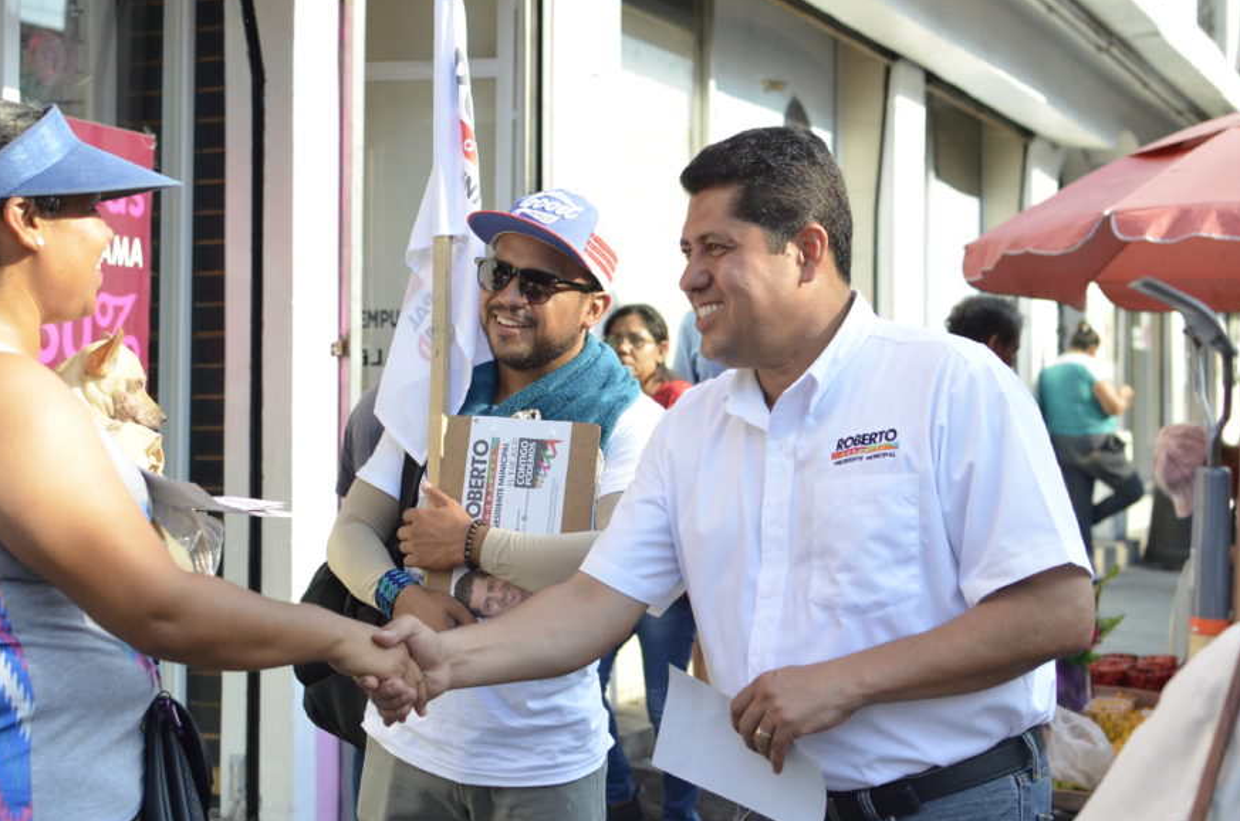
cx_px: 533
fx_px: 2117
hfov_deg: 32.6
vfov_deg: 21.9
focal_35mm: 62
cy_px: 396
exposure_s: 1/3200
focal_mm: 35
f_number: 3.2
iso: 800
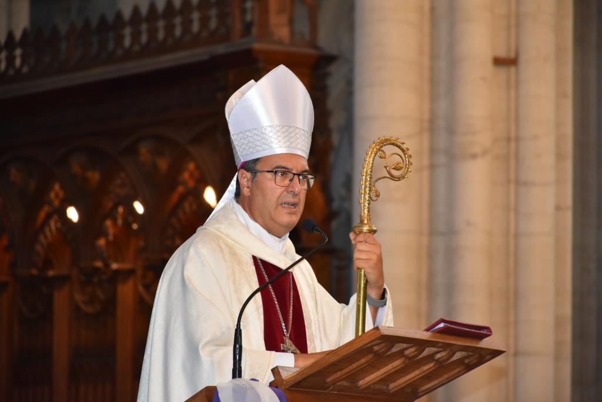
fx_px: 3512
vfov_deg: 6.5
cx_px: 301
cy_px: 201
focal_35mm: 210
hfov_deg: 9.8
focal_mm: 140
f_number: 5.6
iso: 1250
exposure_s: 1/60
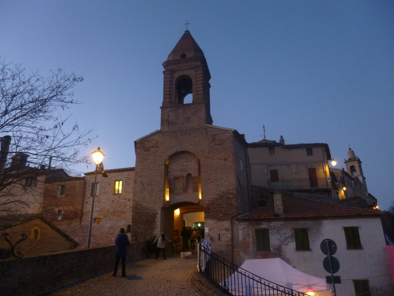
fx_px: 285
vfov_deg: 54.9
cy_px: 148
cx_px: 197
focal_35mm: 25
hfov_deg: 69.4
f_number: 3.1
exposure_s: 1/13
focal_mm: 4.5
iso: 400
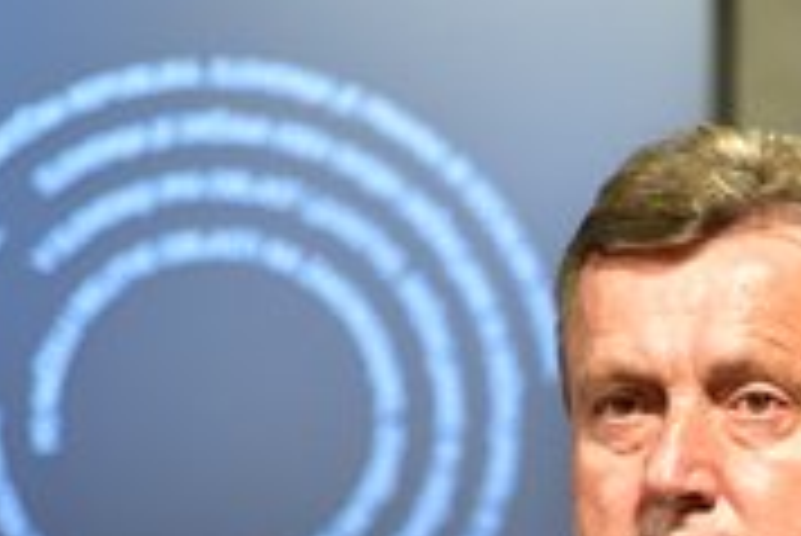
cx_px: 778
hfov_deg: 3.7
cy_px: 597
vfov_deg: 2.5
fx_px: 12492
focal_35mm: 561
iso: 1600
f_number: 2.8
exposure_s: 1/250
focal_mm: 200
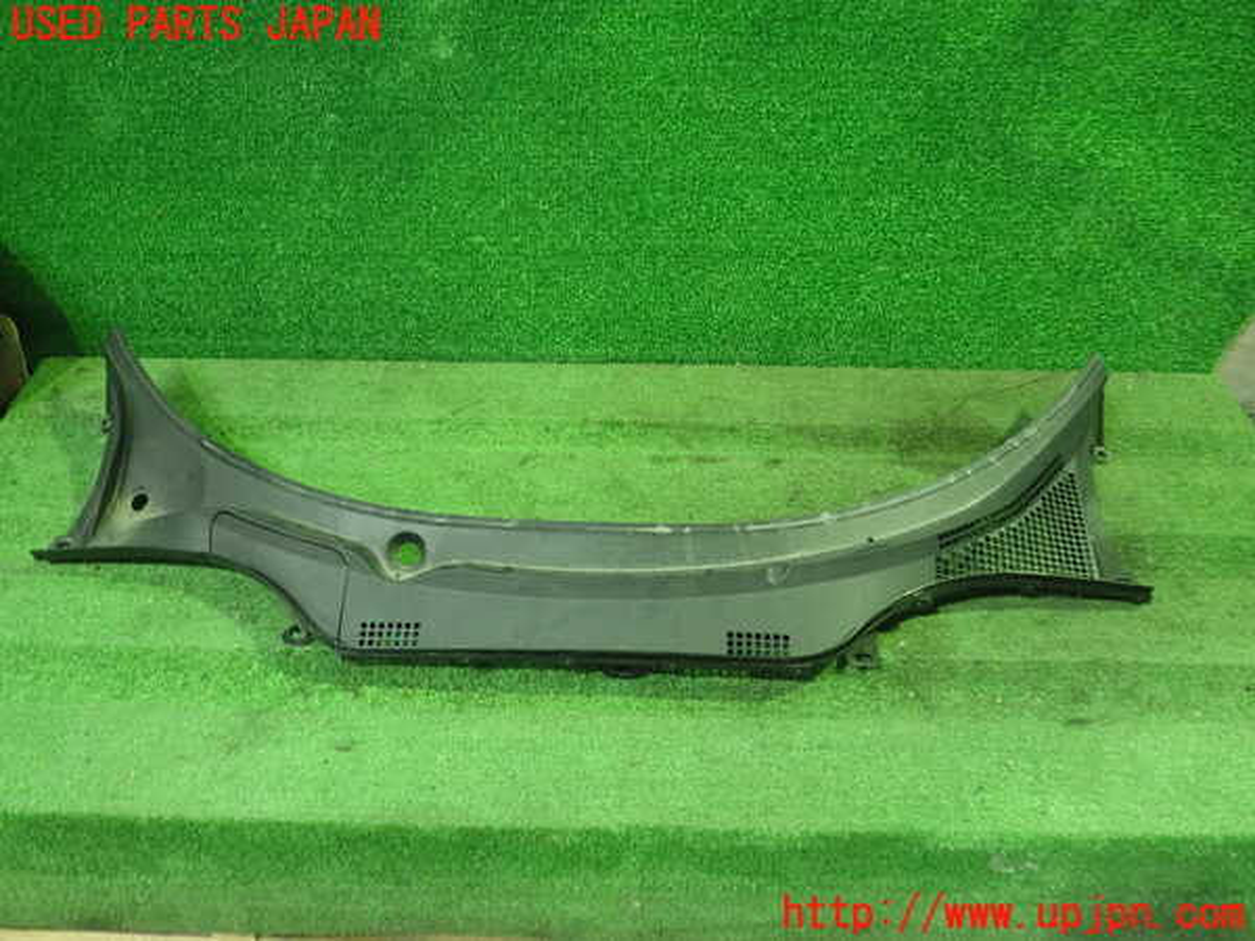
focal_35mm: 30
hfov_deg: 60.0
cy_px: 470
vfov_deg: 46.8
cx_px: 628
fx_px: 1088
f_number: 2.3
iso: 800
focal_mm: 5.5
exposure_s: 1/40
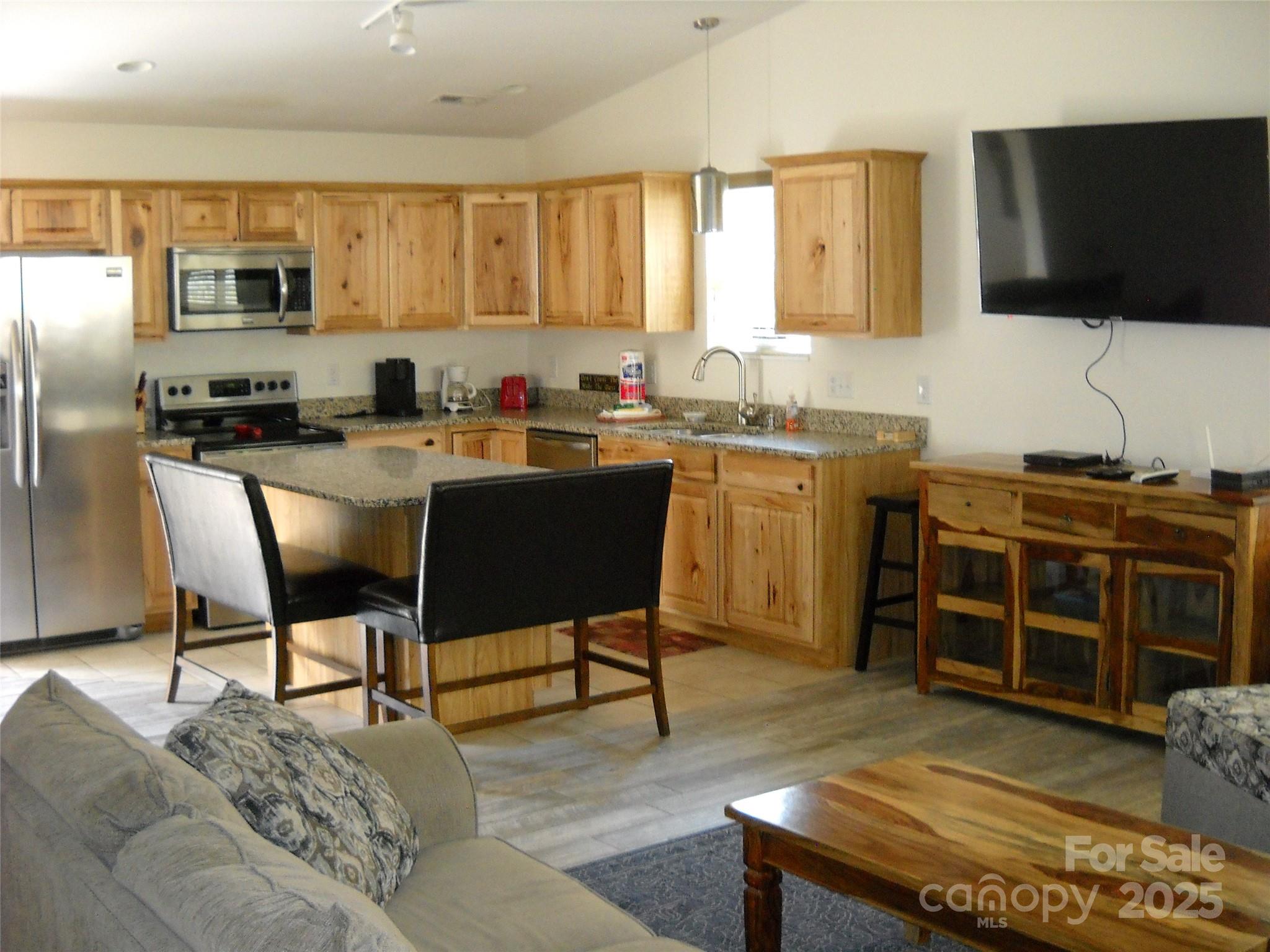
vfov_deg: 35.1
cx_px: 635
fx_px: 1504
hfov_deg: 45.8
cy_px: 476
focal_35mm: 41
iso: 400
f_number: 3.1
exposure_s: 1/30
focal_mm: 6.72
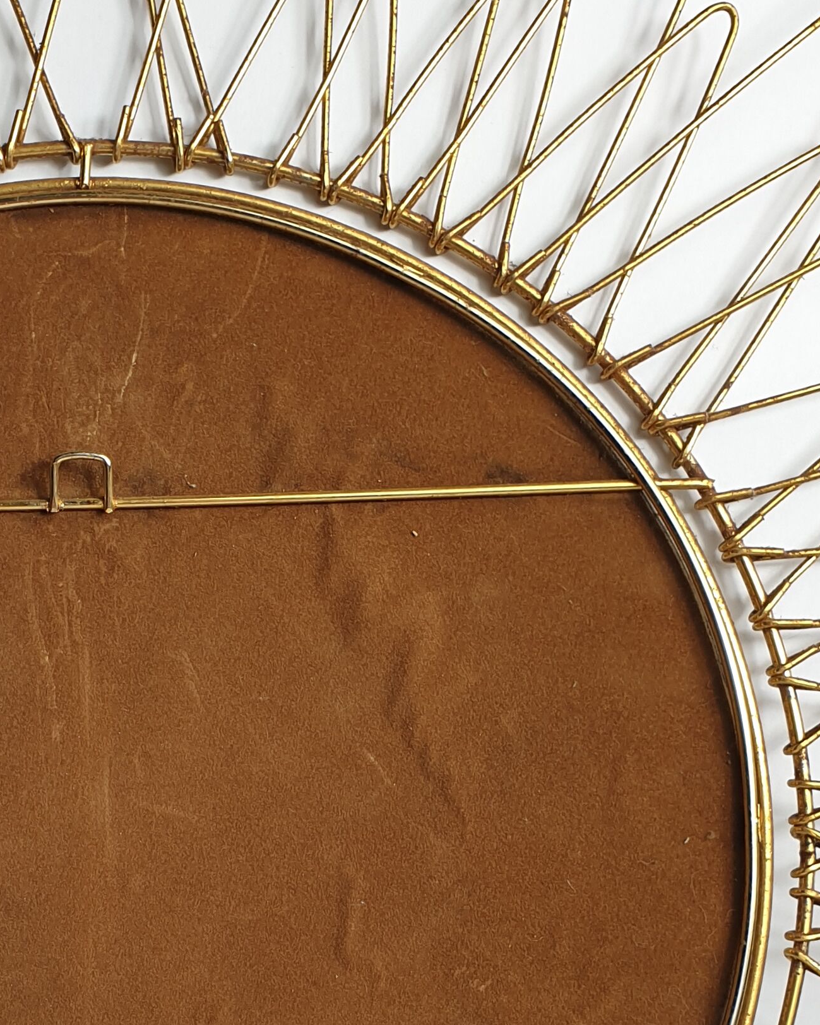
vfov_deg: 29.4
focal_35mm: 63
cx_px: 42
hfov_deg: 23.4
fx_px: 1911
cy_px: 807
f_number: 2.4
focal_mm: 4.3
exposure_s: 1/118
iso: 50
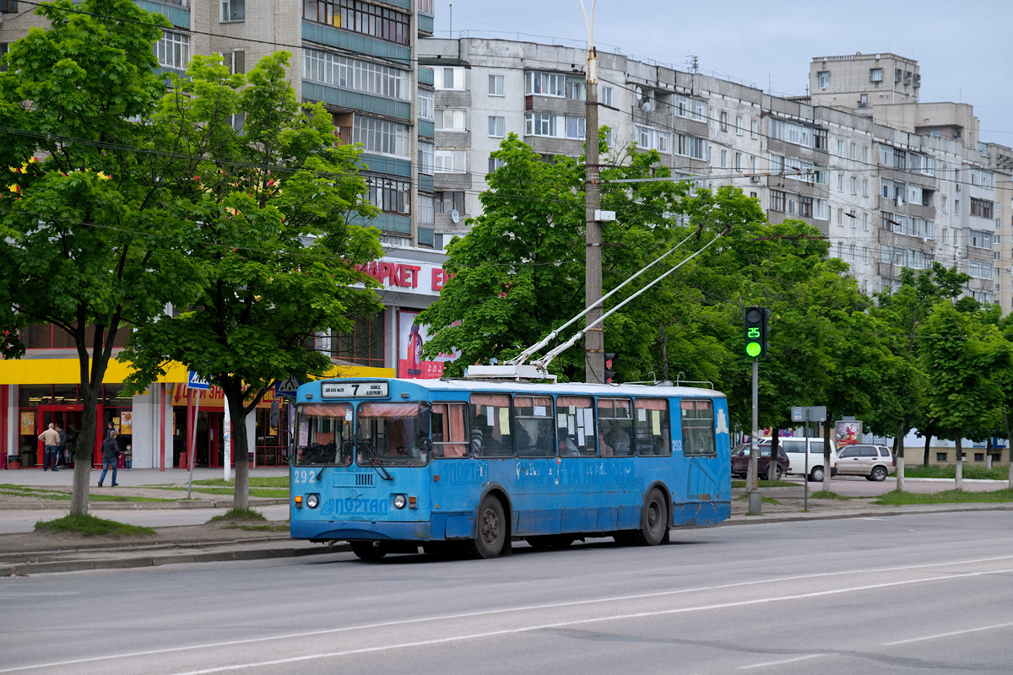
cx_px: 506
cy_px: 338
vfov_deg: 13.0
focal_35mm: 105
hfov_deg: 19.5
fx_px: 2954
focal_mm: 70.2
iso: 1000
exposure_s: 1/500
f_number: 5.3
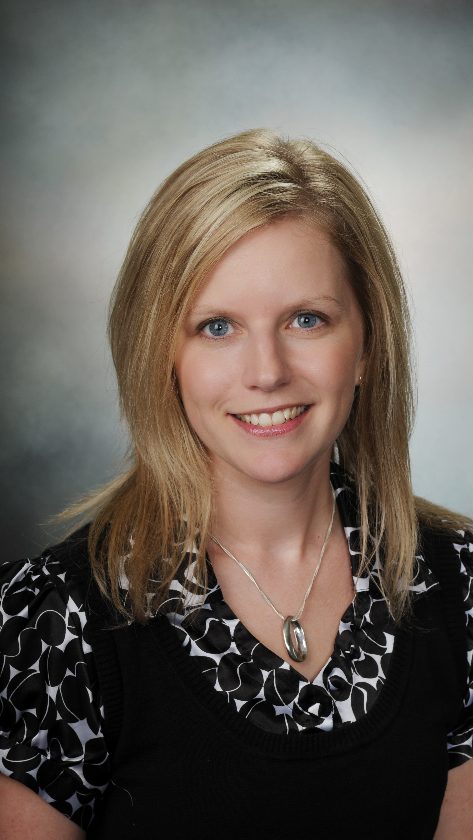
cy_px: 421
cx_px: 263
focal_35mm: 103
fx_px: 2286
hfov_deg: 11.8
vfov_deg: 20.8
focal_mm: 65
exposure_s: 1/250
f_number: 9
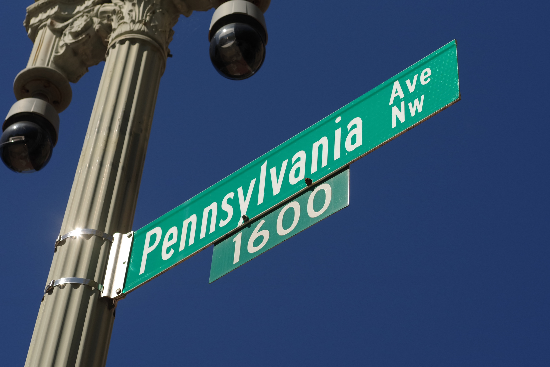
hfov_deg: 28.8
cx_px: 275
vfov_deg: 19.5
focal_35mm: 70
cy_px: 184
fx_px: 1070
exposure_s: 1/2000
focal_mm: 70
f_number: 7.1
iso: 250
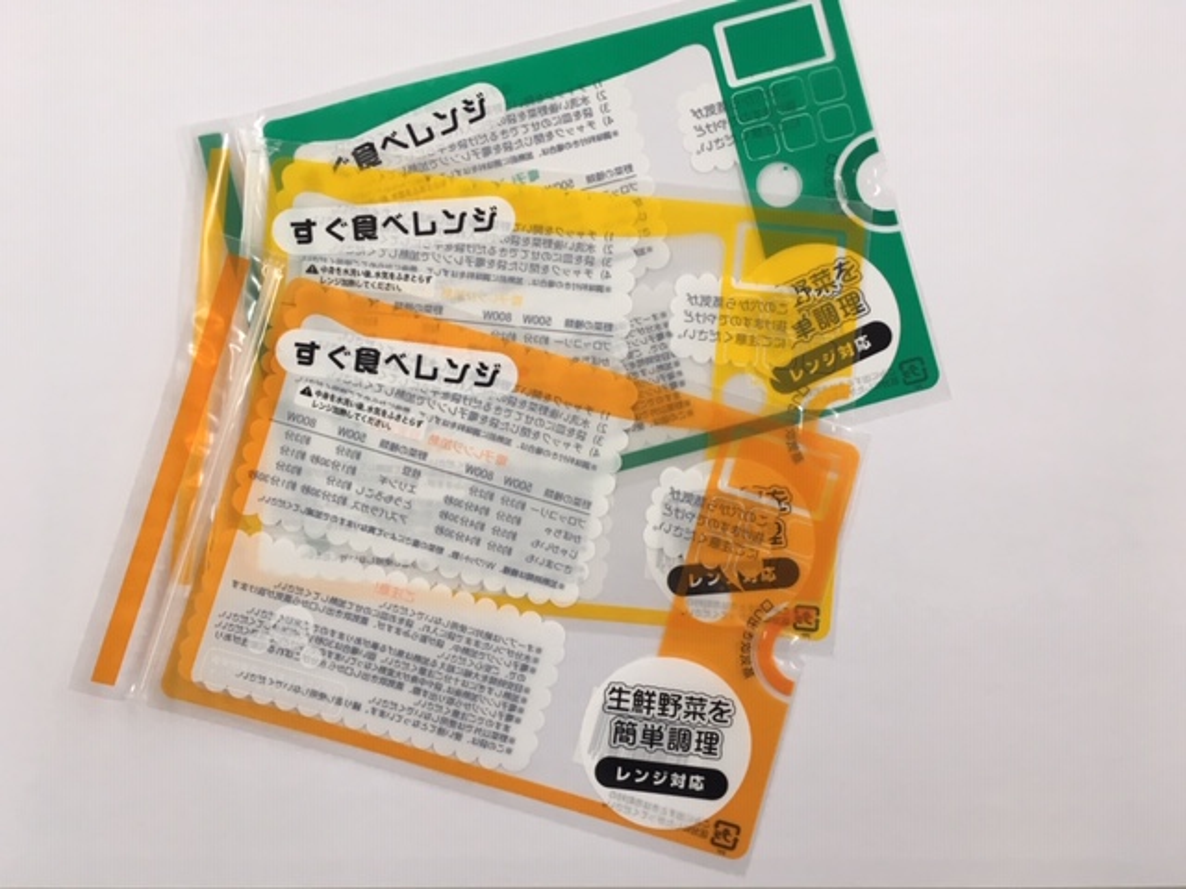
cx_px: 593
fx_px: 994
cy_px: 444
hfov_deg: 61.7
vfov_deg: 48.2
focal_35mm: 29
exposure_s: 1/33
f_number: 2.2
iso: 25
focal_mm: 4.15
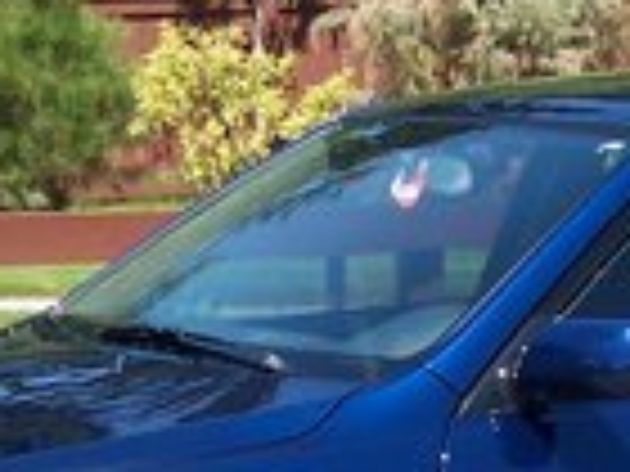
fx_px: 4059
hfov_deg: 8.9
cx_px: 468
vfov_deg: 6.7
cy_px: 405
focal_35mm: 223
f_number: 4.8
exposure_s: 1/350
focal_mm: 8
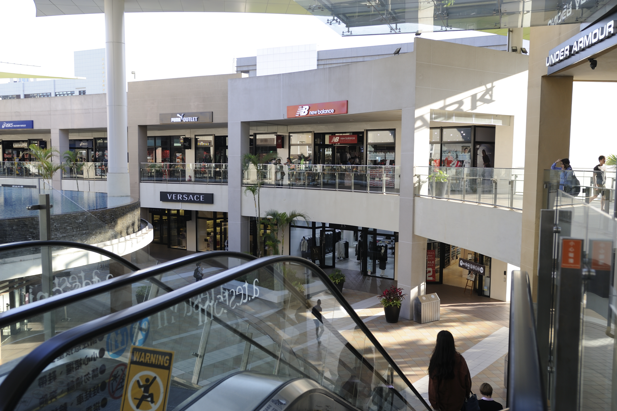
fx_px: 599
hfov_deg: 54.5
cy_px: 206
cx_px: 308
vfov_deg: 37.8
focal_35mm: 35
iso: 200
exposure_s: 1/100
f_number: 4.5
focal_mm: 35
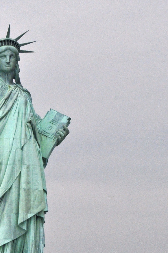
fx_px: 2288
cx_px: 36
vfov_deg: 6.3
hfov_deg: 4.2
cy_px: 303
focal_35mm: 326
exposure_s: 1/500
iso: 500
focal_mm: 70
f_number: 18
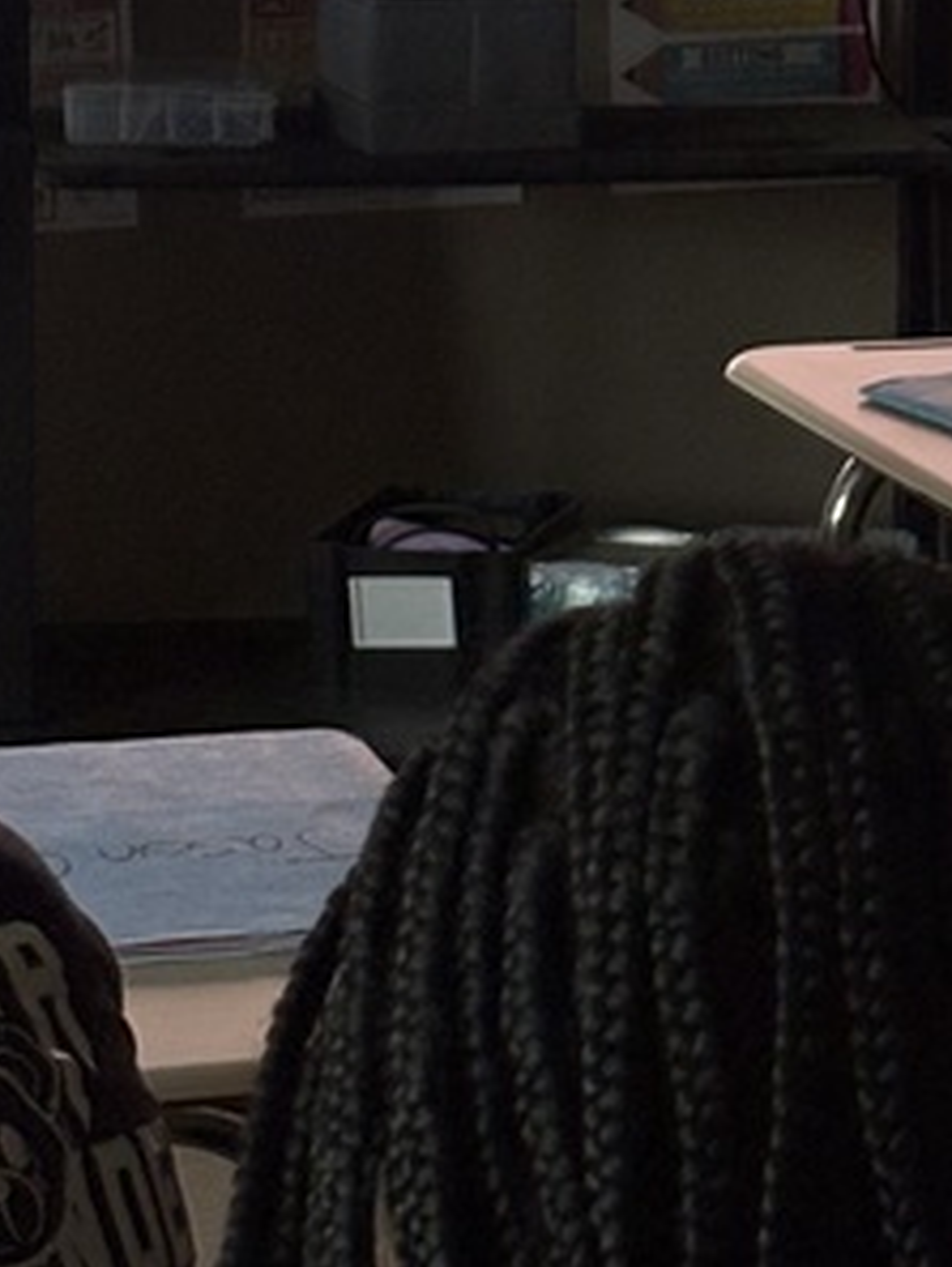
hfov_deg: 8.3
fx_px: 6559
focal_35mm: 179
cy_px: 115
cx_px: 990
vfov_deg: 11.0
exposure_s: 1/90
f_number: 1.6
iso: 50
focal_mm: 5.96
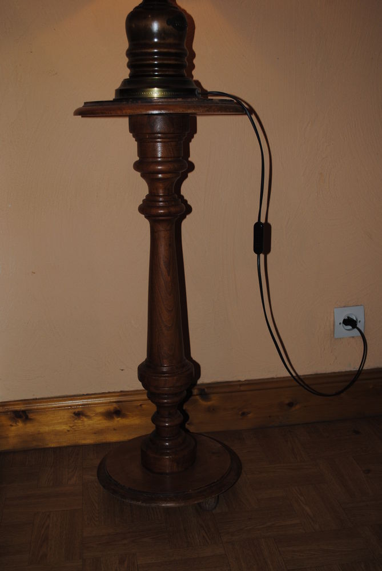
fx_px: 667
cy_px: 286
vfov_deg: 46.4
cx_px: 191
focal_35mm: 42
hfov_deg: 32.0
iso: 200
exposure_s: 1/60
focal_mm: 28
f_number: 4.5
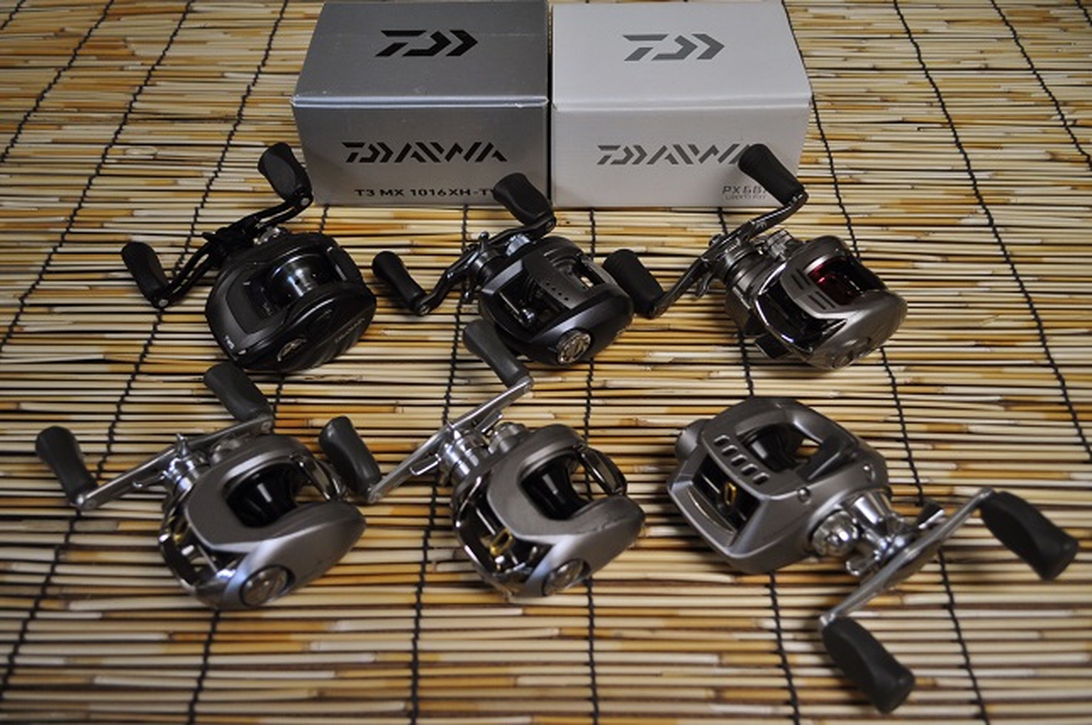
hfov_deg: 62.0
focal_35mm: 30
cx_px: 546
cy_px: 362
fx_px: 909
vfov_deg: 43.5
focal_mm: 20
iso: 640
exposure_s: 1/60
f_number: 4
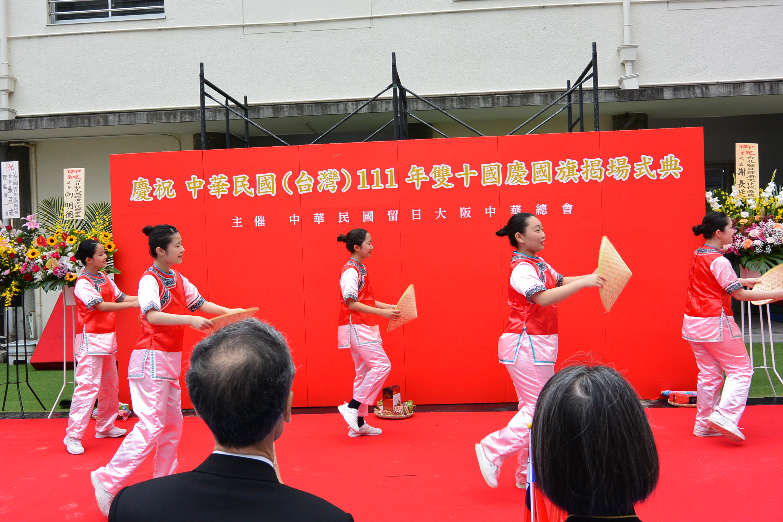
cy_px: 261
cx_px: 392
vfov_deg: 40.0
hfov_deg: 57.2
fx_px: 718
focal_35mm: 33
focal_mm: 12.5
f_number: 4
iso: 200
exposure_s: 1/200
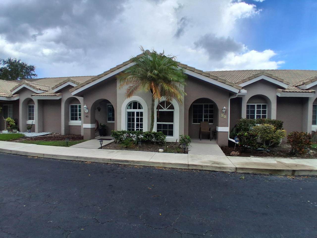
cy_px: 119
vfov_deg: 74.7
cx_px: 158
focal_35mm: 17
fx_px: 156
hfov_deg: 91.0
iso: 50
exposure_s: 1/1880
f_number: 2.2
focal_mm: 1.4
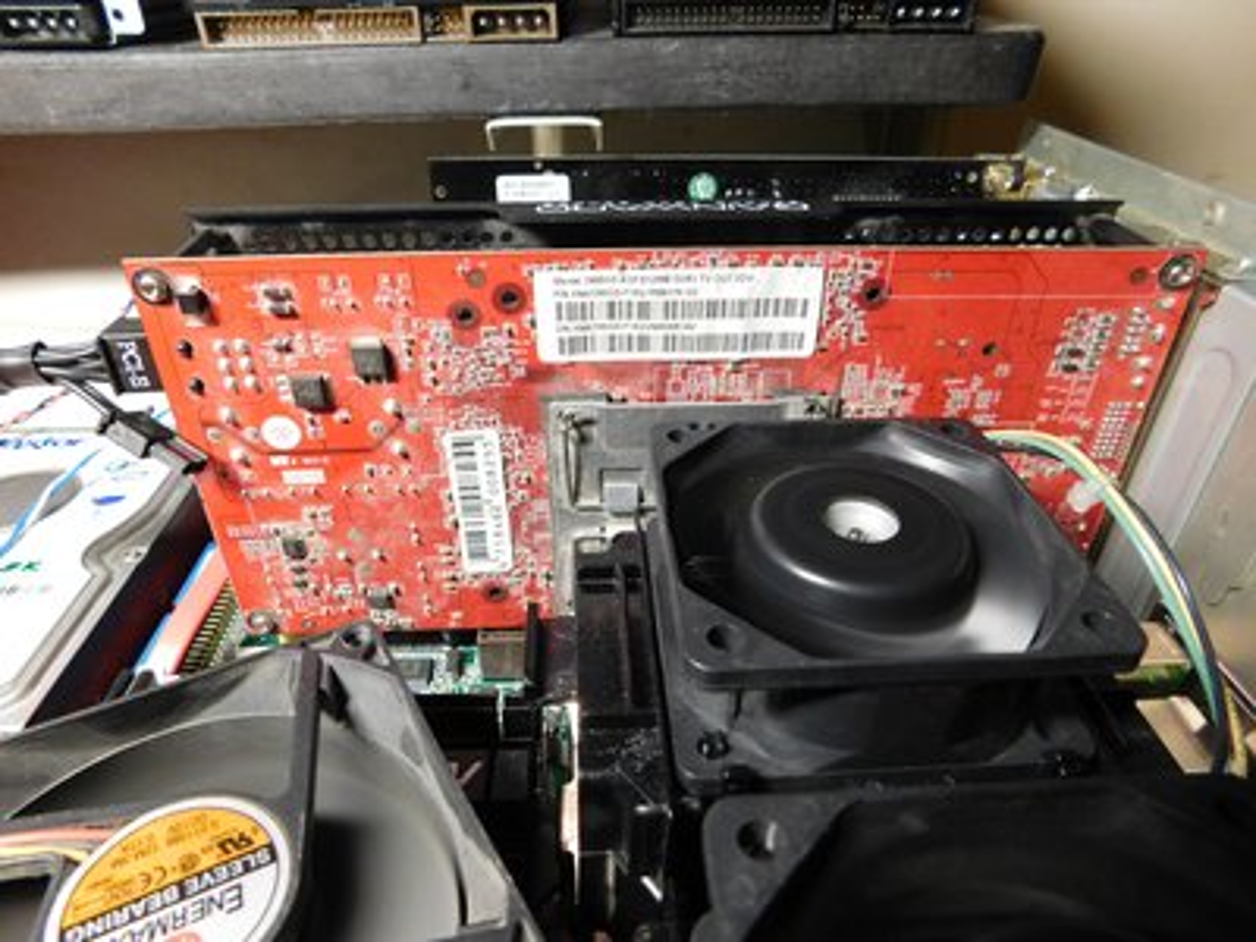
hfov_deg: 73.9
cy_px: 471
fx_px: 835
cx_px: 628
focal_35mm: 23
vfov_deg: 58.9
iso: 320
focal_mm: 4
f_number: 3
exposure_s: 1/30
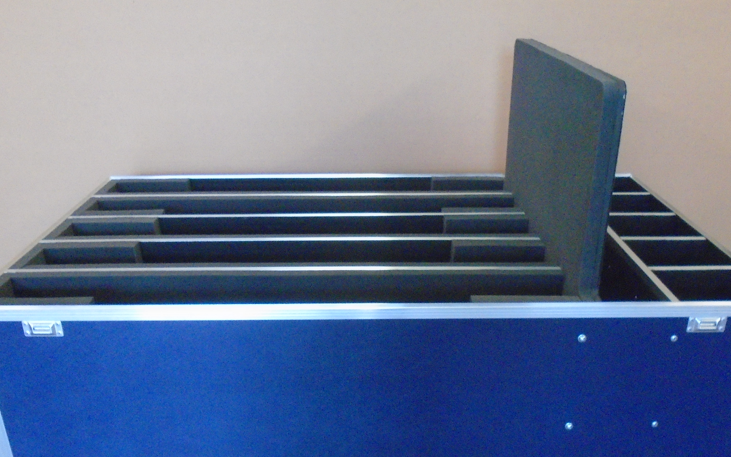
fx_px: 697
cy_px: 318
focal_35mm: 35
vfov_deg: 35.8
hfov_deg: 55.3
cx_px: 375
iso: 800
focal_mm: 4.6
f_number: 3.2
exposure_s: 1/50
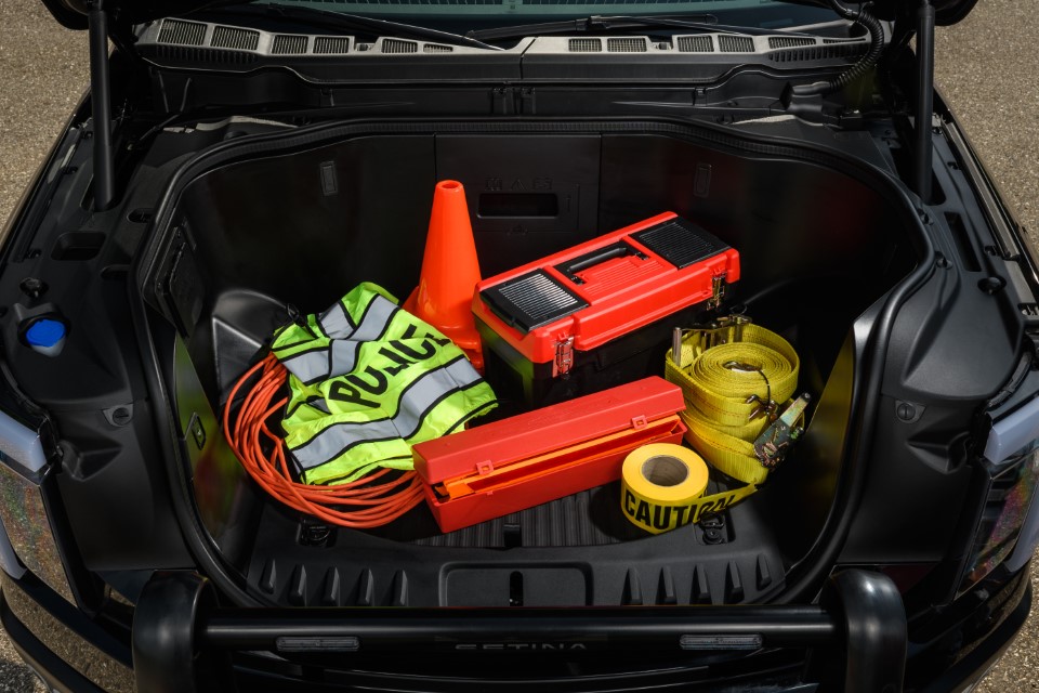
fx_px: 1039
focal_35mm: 36
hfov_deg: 53.1
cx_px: 520
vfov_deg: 36.9
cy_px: 346
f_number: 8
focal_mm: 24
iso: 200
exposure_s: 1/100
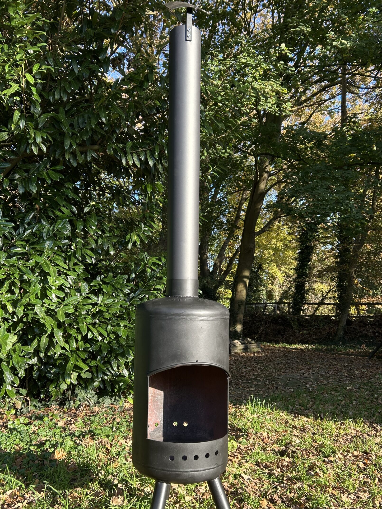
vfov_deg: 58.2
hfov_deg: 45.4
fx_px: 456
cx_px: 175
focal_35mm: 31
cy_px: 283
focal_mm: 5.7
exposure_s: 1/439
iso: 50
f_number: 1.5
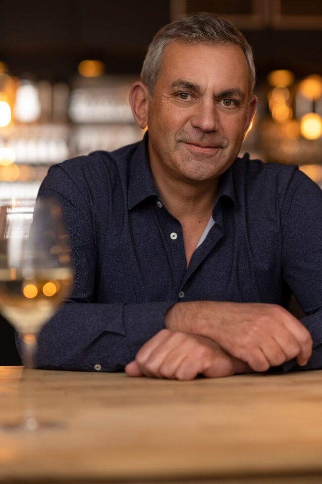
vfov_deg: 23.9
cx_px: 161
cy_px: 242
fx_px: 1140
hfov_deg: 16.1
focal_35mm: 85
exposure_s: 1/30
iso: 125
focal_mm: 85
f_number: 2.2
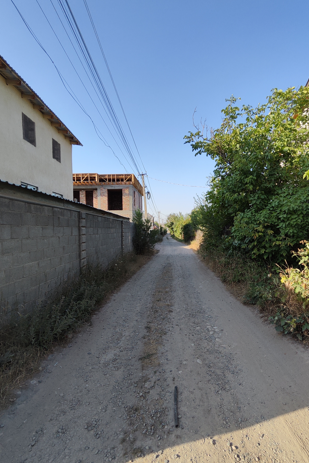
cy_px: 237
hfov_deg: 67.3
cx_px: 166
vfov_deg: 90.0
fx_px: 232
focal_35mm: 18
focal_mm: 1.65
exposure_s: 1/710
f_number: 2.2
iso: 50
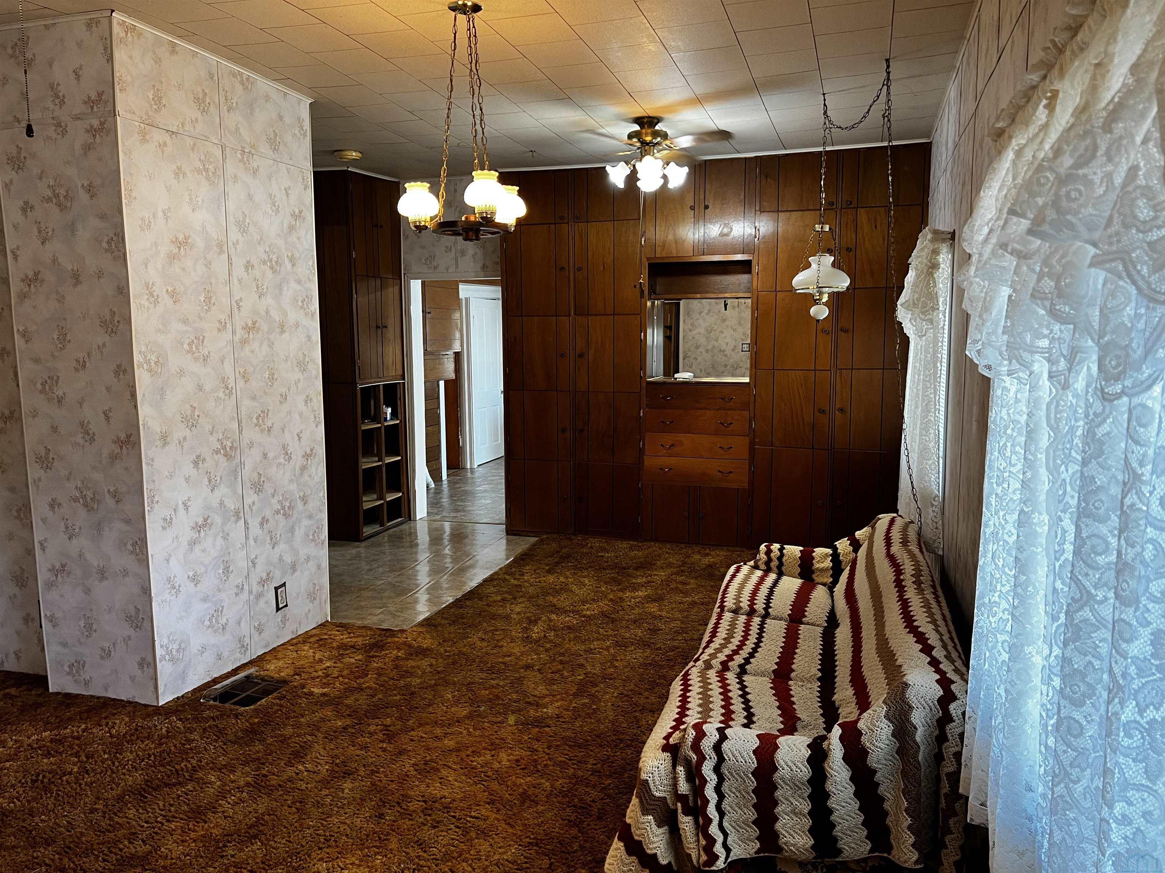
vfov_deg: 53.1
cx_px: 582
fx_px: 875
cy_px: 436
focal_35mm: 26
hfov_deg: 67.3
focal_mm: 5.7
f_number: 1.5
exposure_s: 1/60
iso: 125
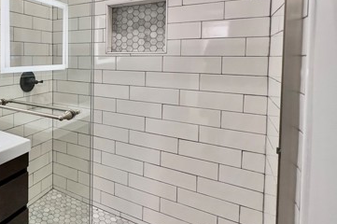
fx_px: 224
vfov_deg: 51.4
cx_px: 46
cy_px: 64
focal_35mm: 24
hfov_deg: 63.9
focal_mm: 1.57
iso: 100
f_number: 1.8
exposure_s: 1/120
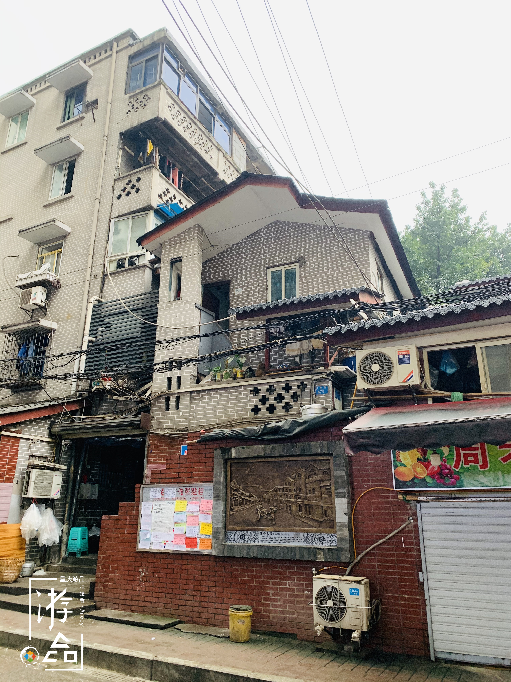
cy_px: 341
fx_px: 512
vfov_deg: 67.3
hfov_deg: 53.1
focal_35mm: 26
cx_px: 256
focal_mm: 4.25
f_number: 1.8
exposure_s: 1/60
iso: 100
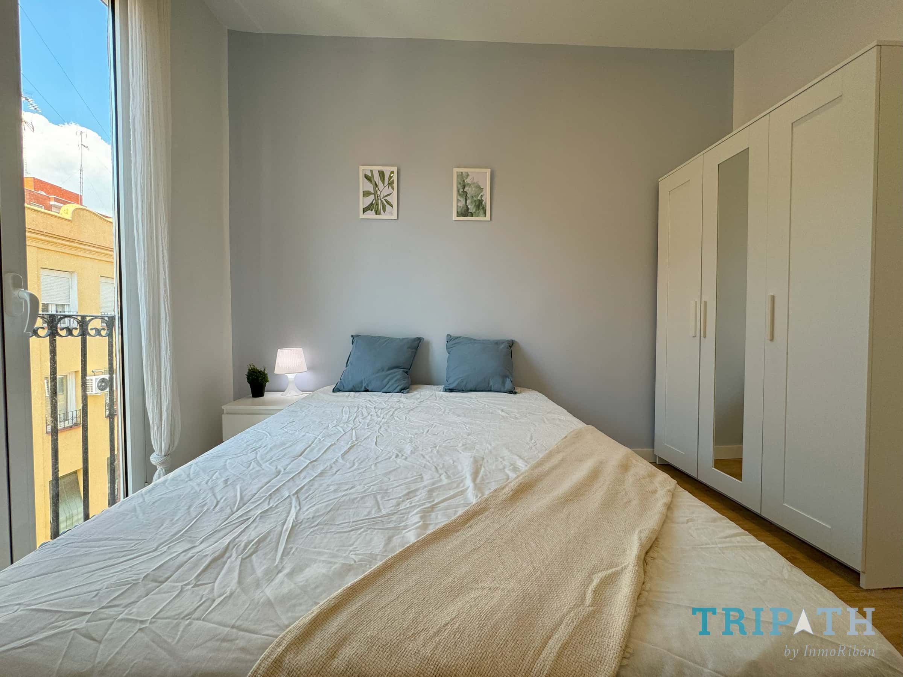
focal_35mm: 14
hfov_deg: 102.1
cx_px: 452
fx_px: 365
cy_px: 338
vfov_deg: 85.7
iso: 50
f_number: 2.2
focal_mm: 2.22
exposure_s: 1/100
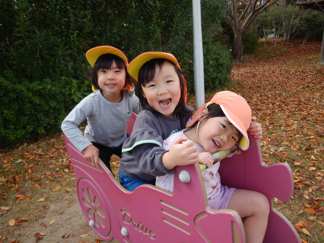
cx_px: 163
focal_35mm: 25
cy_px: 123
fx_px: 234
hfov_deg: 69.4
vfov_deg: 54.9
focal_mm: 4.3
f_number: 2.8
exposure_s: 1/500
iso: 125
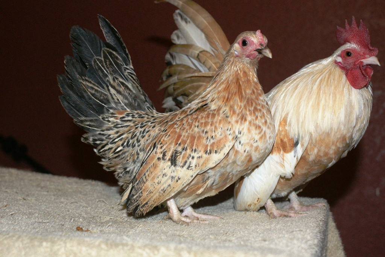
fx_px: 561
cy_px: 128
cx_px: 192
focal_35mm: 52
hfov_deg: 37.8
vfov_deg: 25.8
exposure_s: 1/60
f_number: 5.6
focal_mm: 35
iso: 800
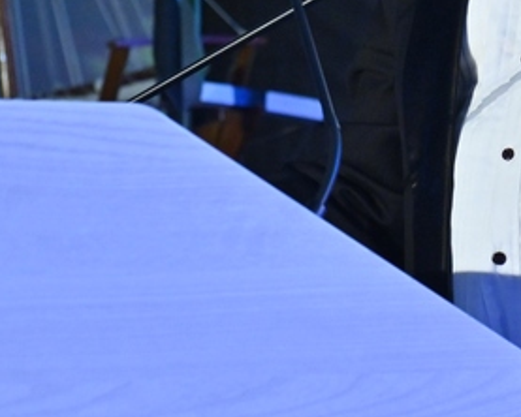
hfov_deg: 7.5
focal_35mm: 256
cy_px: -8
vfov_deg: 6.0
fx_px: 3950
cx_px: 278
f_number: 4
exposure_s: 1/160
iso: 2500
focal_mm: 70
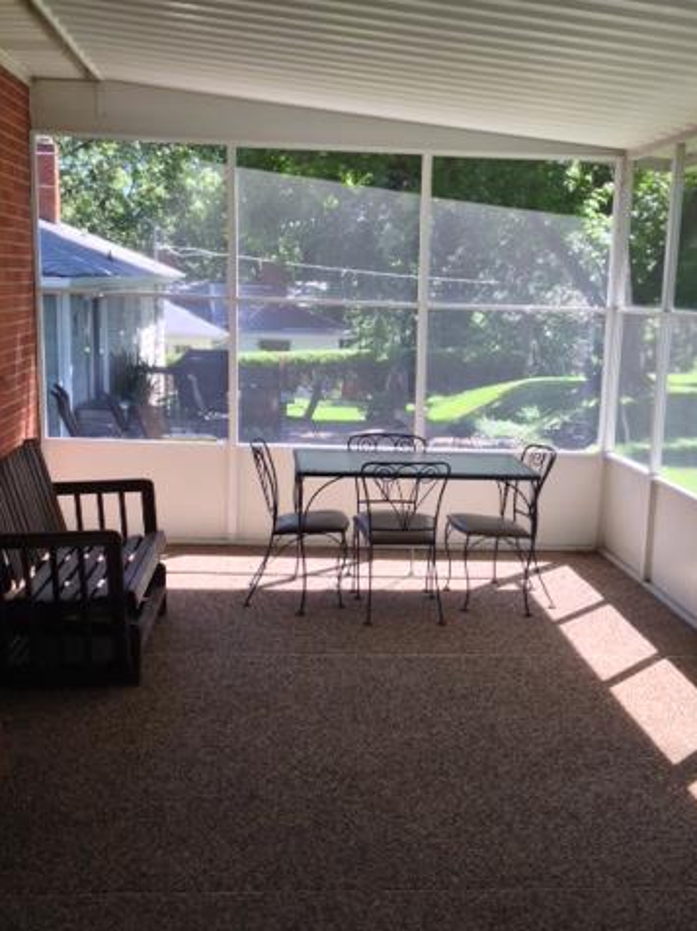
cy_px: 500
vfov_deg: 40.4
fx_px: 1264
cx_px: 373
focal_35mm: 47
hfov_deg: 30.8
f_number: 2.4
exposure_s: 1/137
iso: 50
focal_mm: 4.28
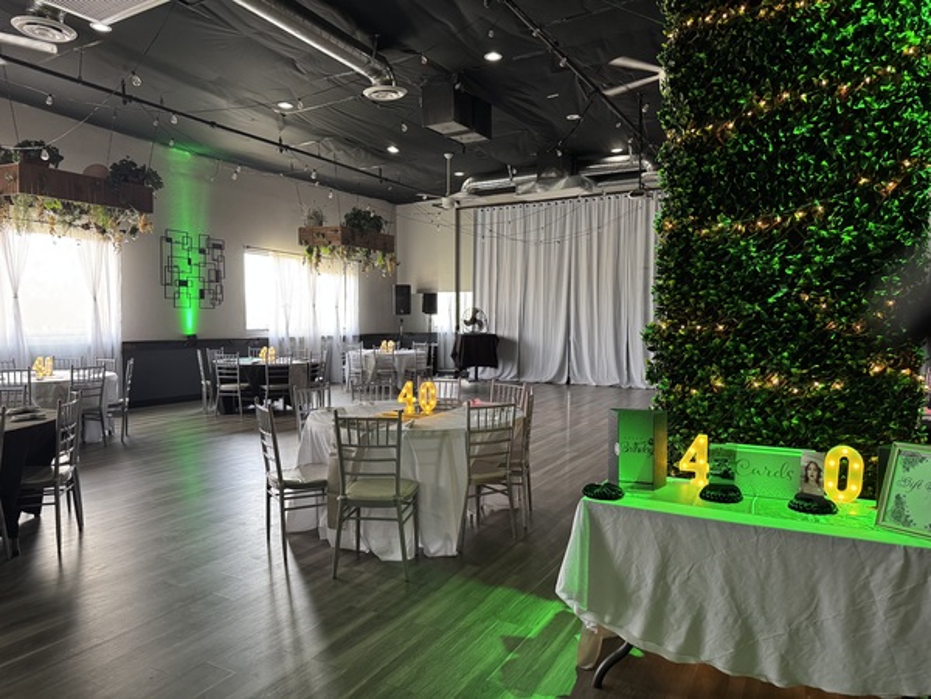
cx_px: 466
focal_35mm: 24
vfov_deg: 56.8
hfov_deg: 71.6
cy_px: 350
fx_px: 645
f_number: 1.78
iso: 400
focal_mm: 6.76
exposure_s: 1/60
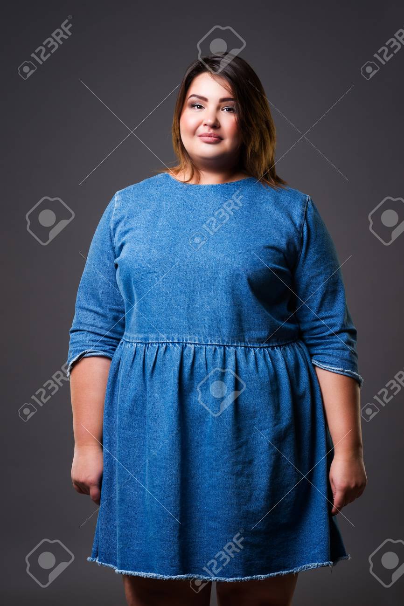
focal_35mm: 90
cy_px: 303
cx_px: 202
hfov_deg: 15.2
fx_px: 1516
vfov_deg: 22.6
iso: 200
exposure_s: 1/160
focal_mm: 90
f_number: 8
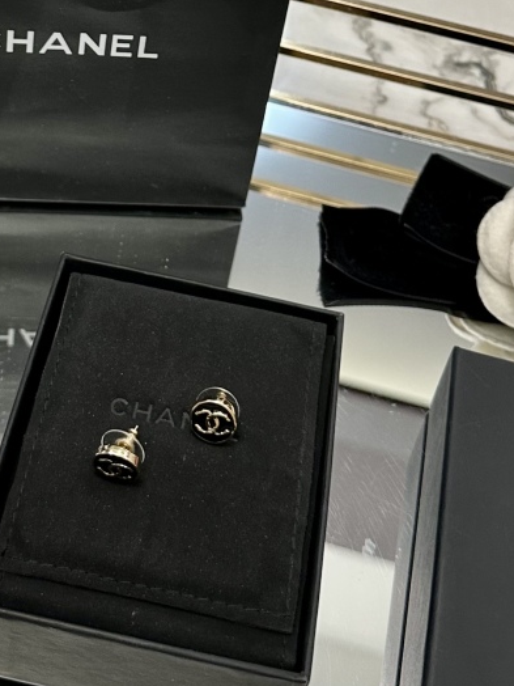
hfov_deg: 22.2
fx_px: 1307
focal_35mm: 66
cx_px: 169
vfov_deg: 28.2
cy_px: 54
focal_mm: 6.86
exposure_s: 1/50
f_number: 1.78
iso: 125
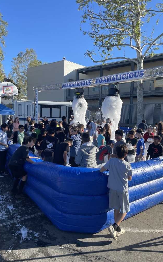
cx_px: 76
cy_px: 132
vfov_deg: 66.5
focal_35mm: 28
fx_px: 199
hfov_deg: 44.5
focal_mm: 4.2
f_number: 1.6
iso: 32
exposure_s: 1/1642
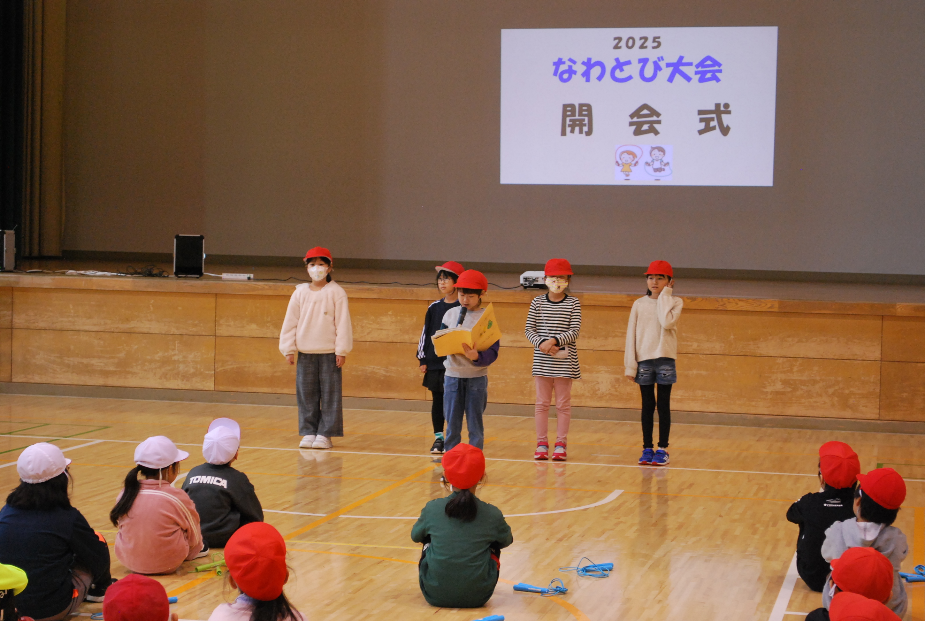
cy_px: 310
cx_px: 462
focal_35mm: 82
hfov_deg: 24.6
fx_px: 2124
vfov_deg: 16.6
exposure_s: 1/30
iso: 900
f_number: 5.6
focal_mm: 55
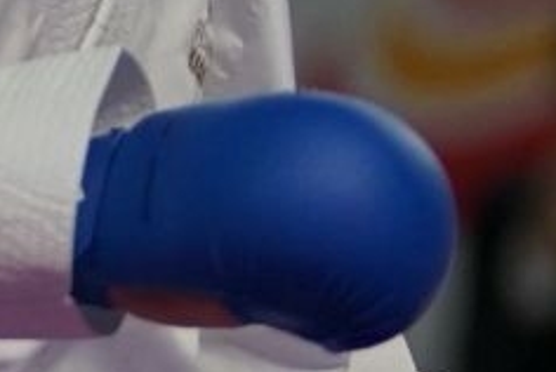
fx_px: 26613
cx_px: 1684
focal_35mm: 1721
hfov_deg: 1.2
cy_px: 141
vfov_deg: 0.8
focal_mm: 151
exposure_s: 1/1000
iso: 800
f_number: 2.8
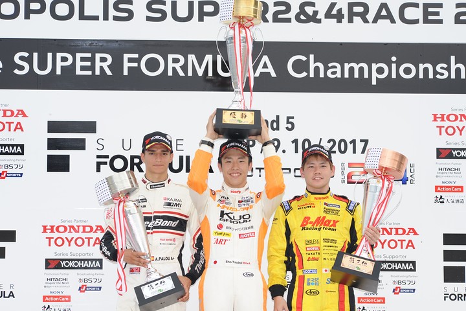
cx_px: 233
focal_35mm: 180
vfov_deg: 7.6
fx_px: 2330
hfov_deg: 11.4
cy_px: 156
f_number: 5.6
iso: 400
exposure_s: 1/250
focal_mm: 180
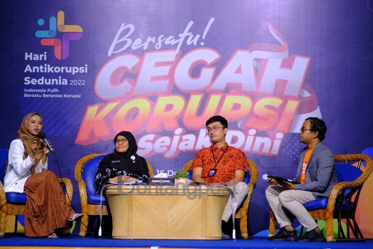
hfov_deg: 16.0
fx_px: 1326
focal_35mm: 128
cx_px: 186
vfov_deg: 10.7
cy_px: 124
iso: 1250
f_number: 1.8
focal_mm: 85
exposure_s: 1/180
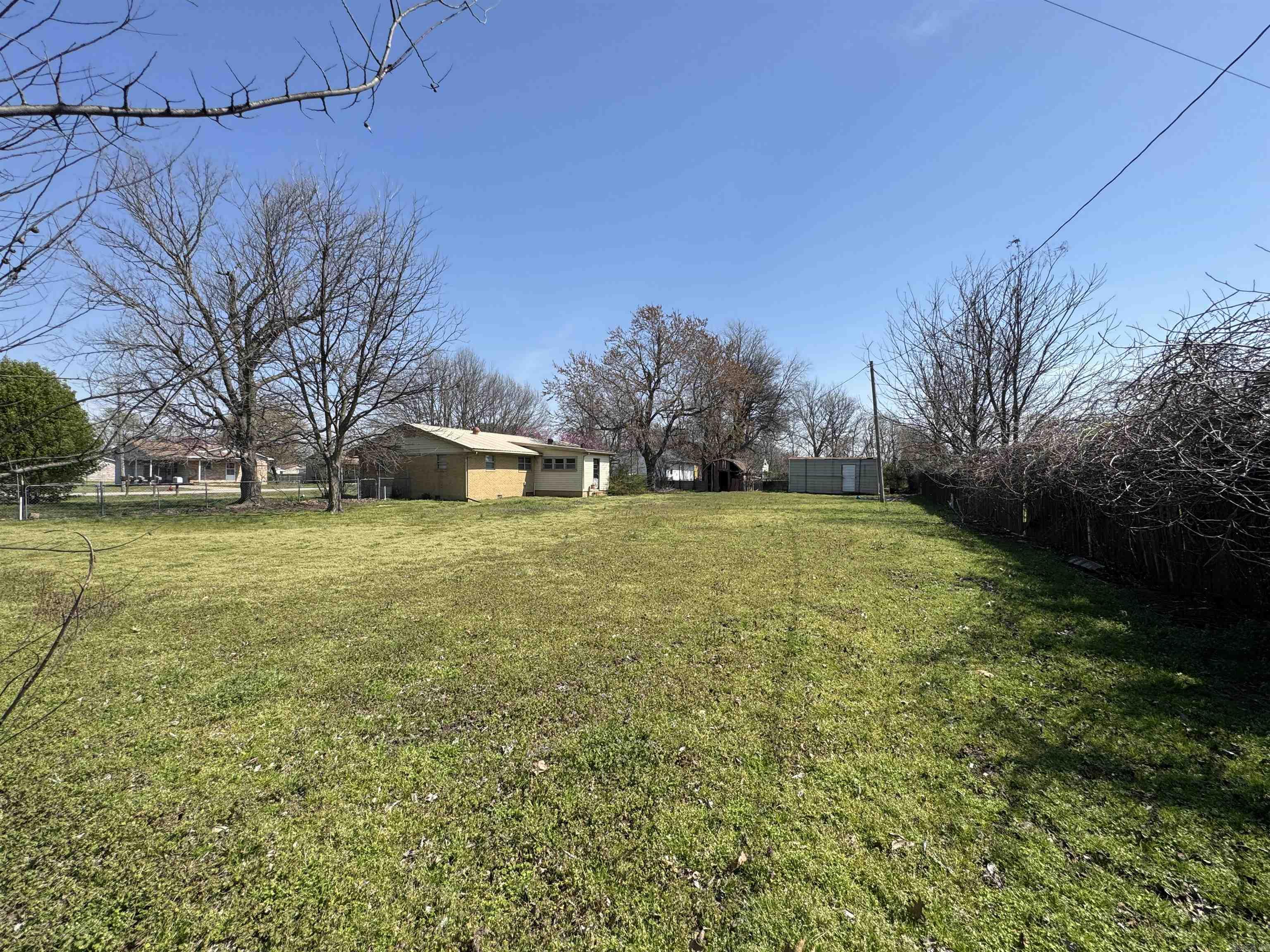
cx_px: 635
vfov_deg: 85.7
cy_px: 476
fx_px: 514
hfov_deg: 102.1
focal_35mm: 14
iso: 50
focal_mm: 2.22
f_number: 2.2
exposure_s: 1/1832
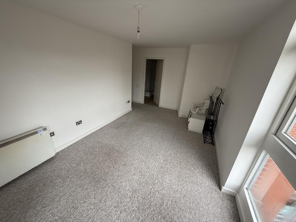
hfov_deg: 102.1
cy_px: 111
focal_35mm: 14
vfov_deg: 85.7
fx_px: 120
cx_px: 148
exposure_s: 1/99
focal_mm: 2.22
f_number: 2.2
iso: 80
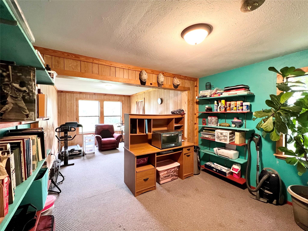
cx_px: 154
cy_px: 116
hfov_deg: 106.2
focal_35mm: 13
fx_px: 116
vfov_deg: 89.9
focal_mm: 1.57
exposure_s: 1/60
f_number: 1.8
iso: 400
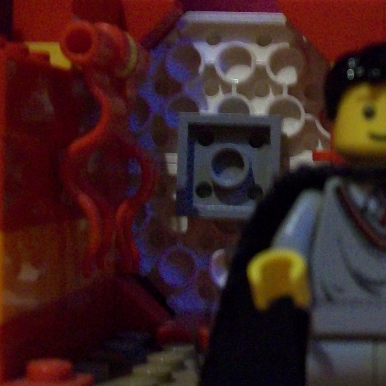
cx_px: 325
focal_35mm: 84
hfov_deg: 20.3
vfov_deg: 20.6
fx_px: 1060
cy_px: 184
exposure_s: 1/8
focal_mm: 6
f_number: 2.7
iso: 200
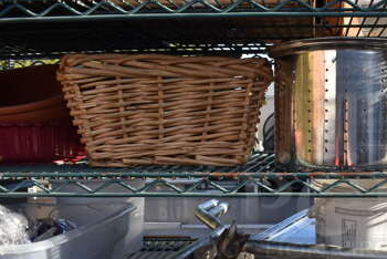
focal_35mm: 47
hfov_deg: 39.9
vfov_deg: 28.2
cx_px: 318
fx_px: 506
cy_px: 203
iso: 200
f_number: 7.1
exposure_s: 1/250
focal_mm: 18
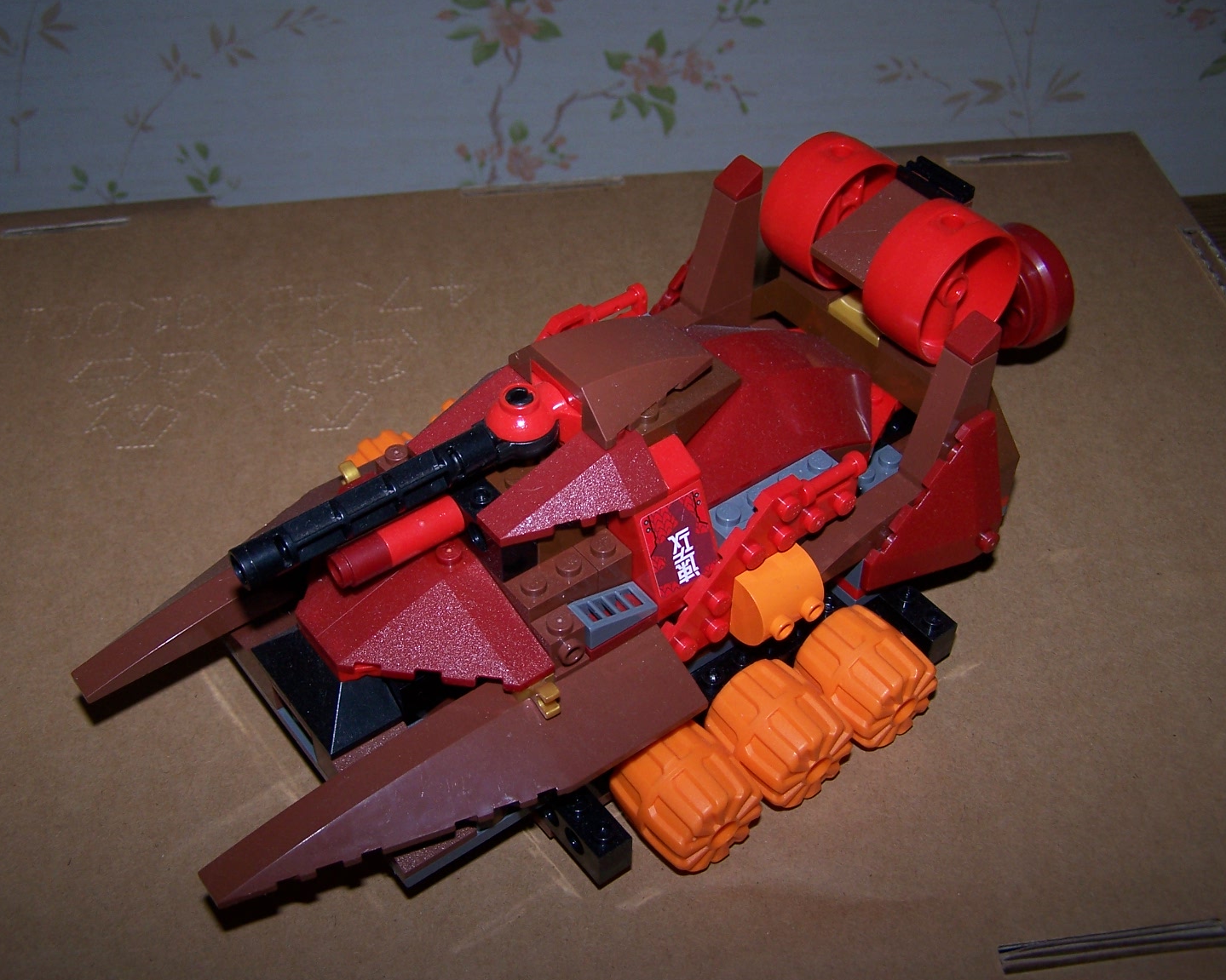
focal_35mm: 40
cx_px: 579
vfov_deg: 37.3
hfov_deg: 45.8
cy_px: 494
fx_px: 1451
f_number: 2.8
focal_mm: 6.3
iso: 80
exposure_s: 1/60
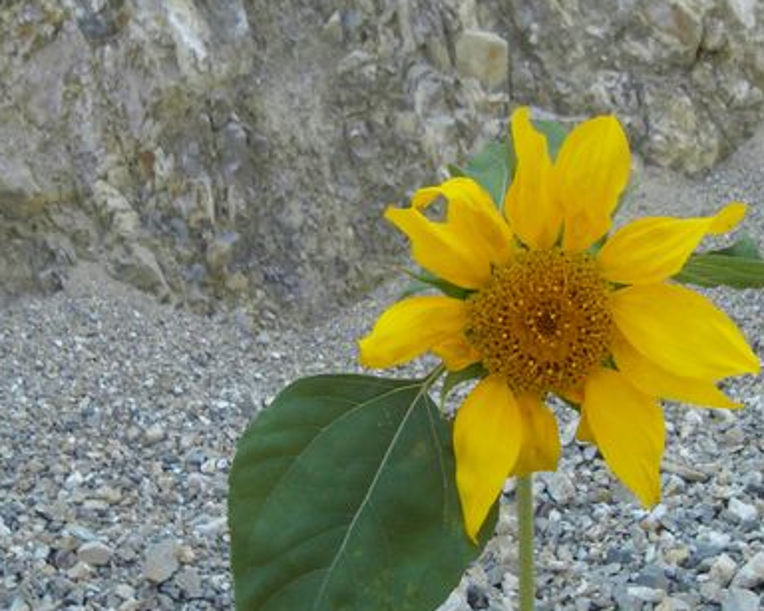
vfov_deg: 25.0
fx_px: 1379
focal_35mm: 61
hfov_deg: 30.5
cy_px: 326
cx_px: 561
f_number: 7.3
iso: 80
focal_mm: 4.3
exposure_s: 1/100
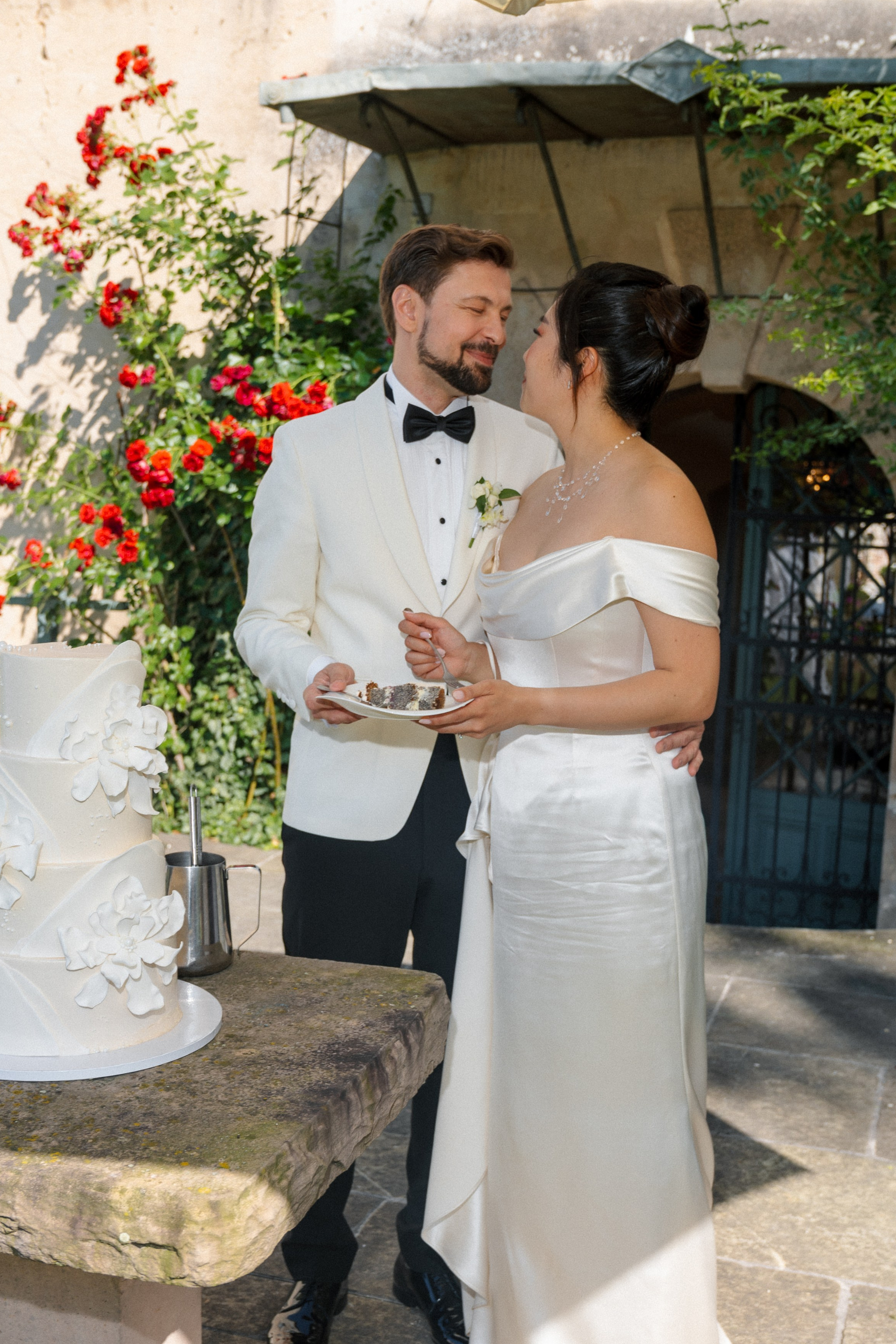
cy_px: 741
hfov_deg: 32.6
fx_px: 1531
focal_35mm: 41
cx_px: 387
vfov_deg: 47.3
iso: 100
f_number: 4.5
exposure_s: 1/250
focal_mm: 35
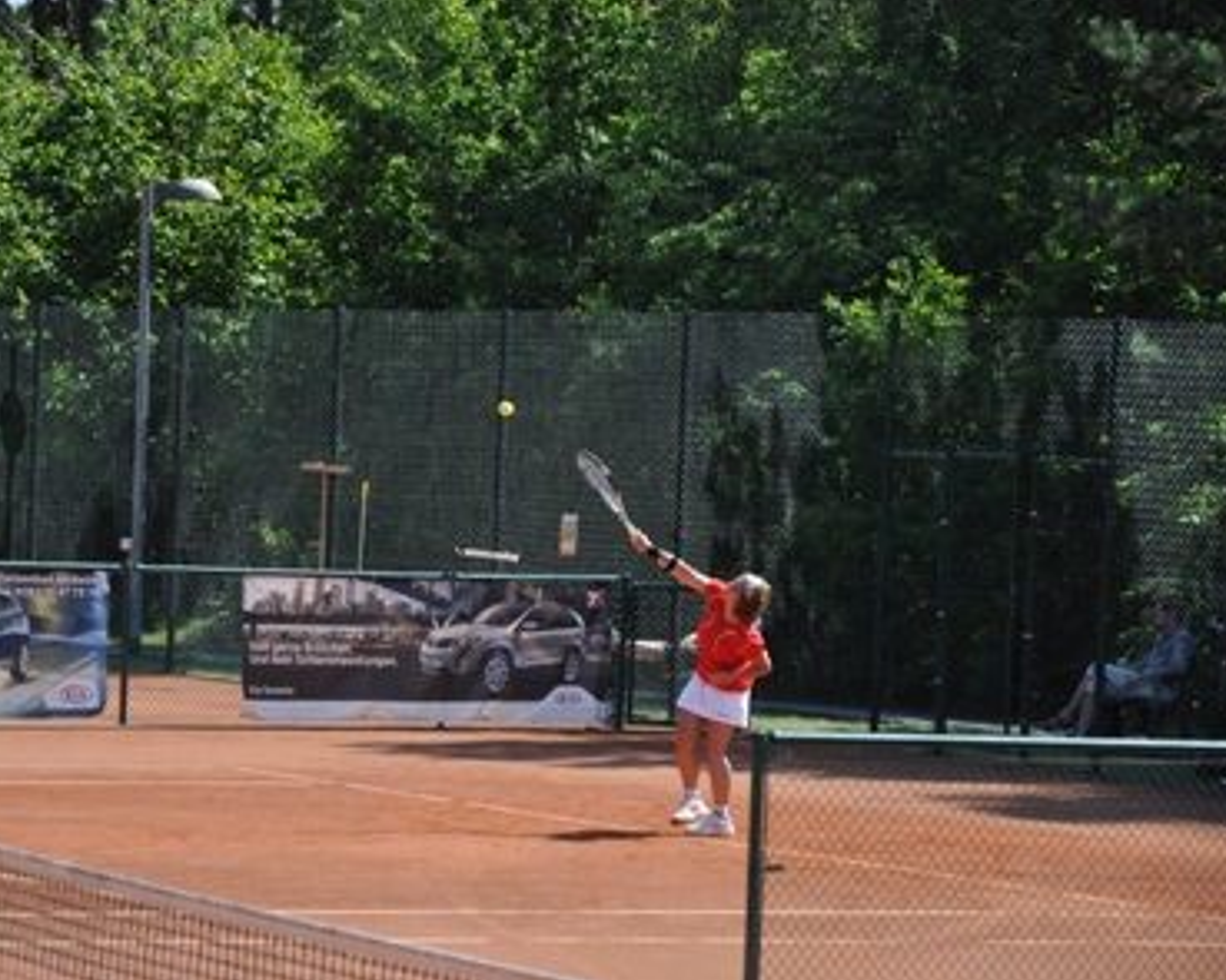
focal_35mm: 180
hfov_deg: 10.7
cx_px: 505
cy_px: 492
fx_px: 6514
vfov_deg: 8.6
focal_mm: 105
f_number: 5.6
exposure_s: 1/1000
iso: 400
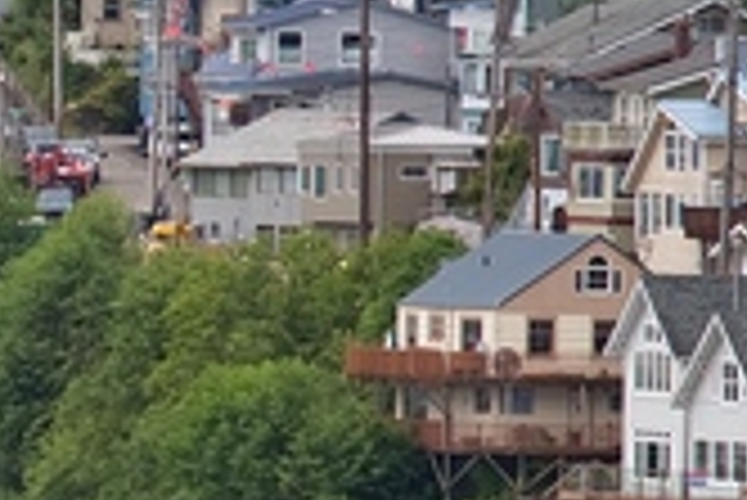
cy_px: 284
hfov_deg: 2.2
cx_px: -369
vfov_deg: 1.5
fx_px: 19189
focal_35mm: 924
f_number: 5
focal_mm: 120
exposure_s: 1/250
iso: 100
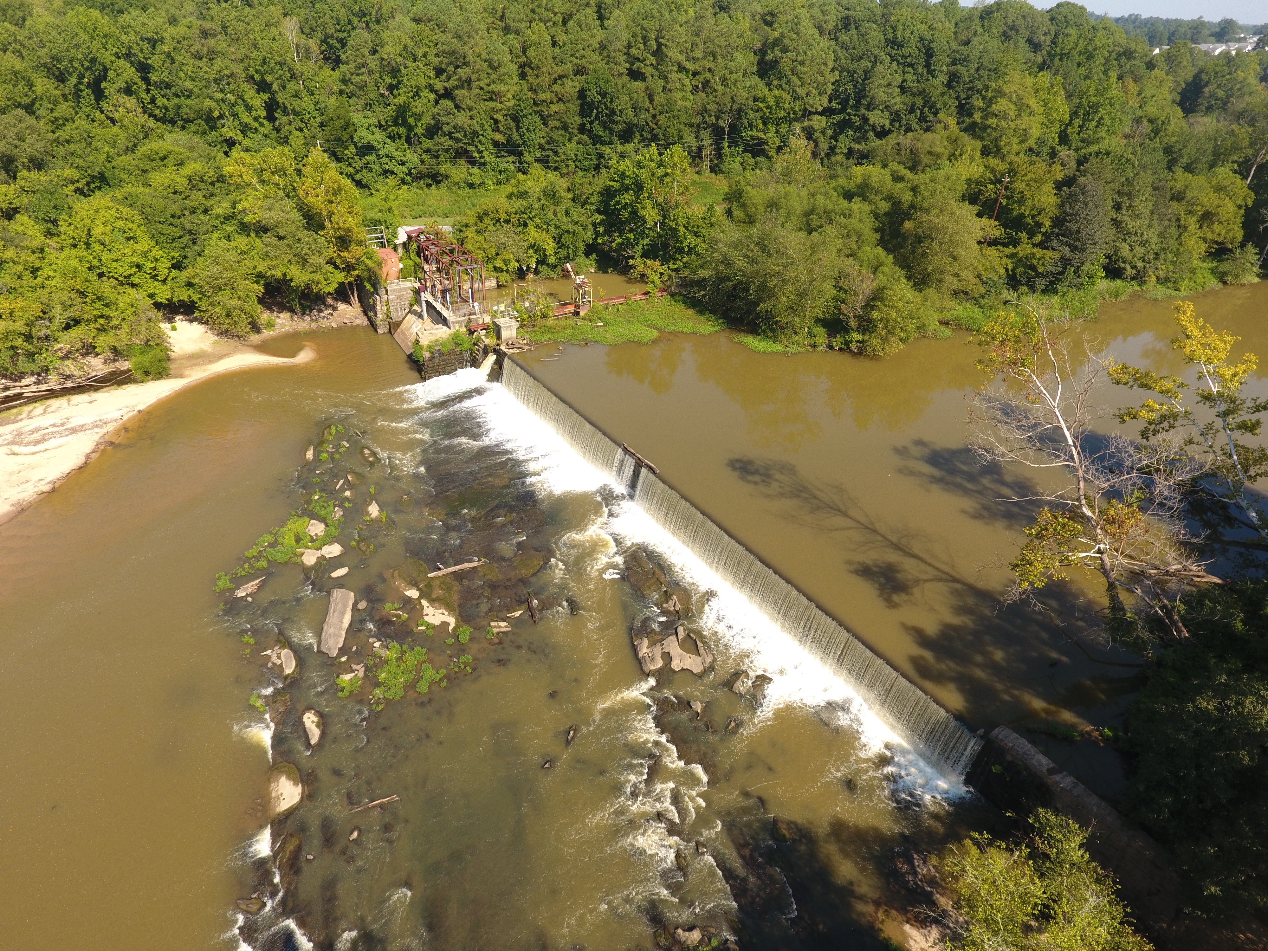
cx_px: 634
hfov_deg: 81.7
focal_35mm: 20
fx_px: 733
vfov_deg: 66.0
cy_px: 476
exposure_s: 1/417
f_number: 2.8
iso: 100
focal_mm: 3.61
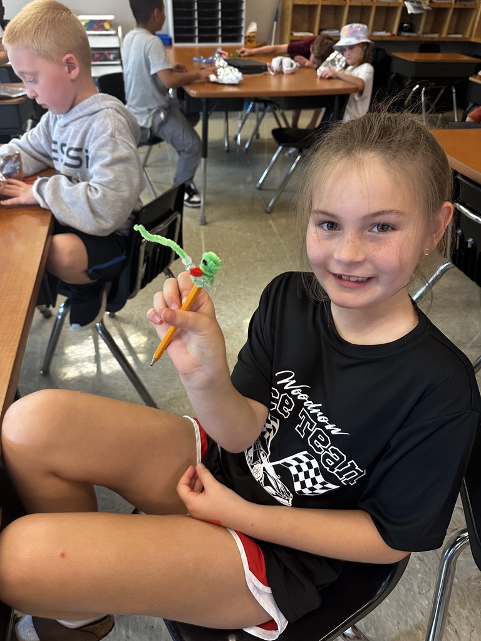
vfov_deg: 71.6
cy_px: 320
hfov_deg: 56.8
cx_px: 240
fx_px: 445
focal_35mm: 24
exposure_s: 1/60
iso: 320
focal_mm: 6.86
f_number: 1.78
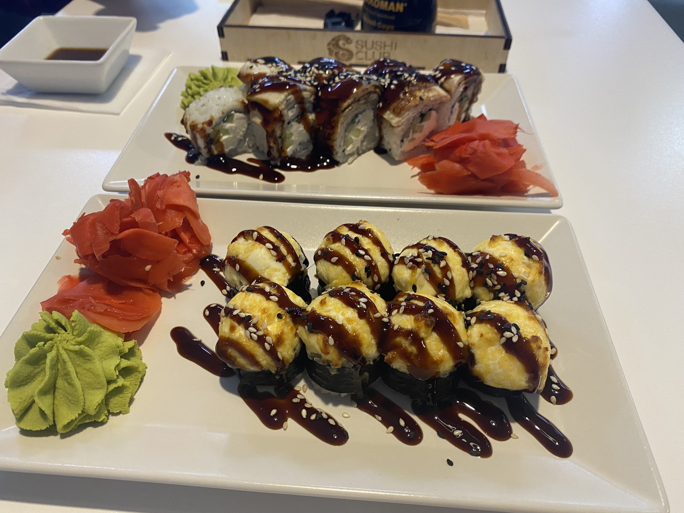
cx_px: 342
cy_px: 256
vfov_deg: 53.1
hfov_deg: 67.3
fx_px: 514
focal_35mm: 26
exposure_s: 1/50
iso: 160
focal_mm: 4.25
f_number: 1.8
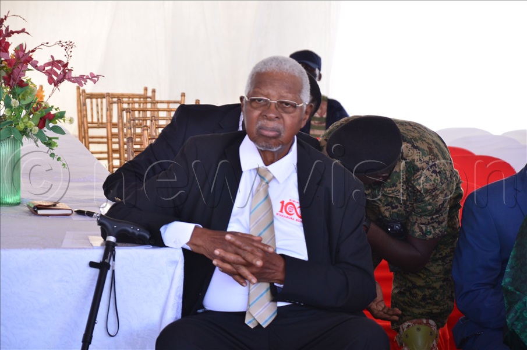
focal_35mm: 158
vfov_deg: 8.7
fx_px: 2302
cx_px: 264
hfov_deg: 13.1
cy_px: 175
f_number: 5.6
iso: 800
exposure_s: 1/160
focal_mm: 105
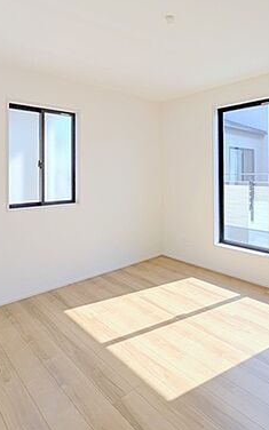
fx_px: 246
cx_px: 174
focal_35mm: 21
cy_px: 168
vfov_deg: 81.1
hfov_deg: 56.3
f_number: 1.7
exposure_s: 1/1027
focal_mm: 2.02
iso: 51
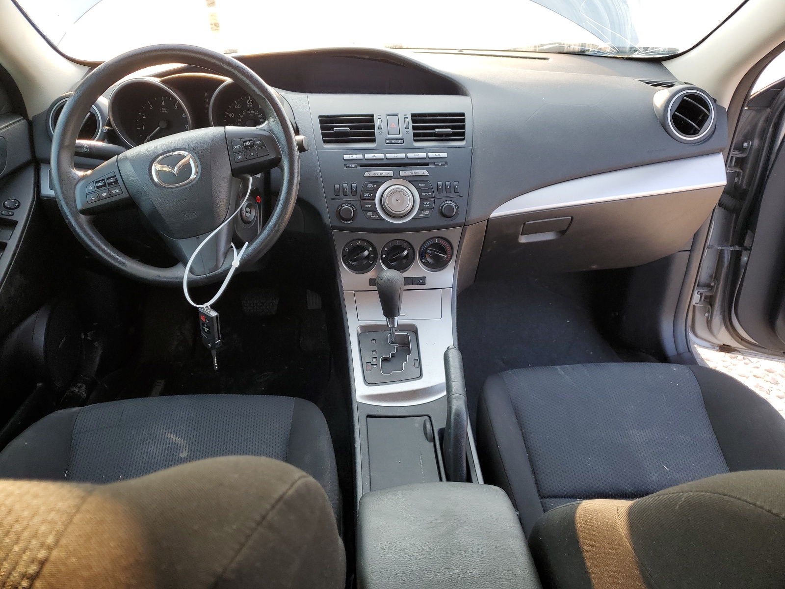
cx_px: 392
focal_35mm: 26
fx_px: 590
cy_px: 294
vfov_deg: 53.1
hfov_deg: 67.3
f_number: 1.5
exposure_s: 1/123
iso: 50
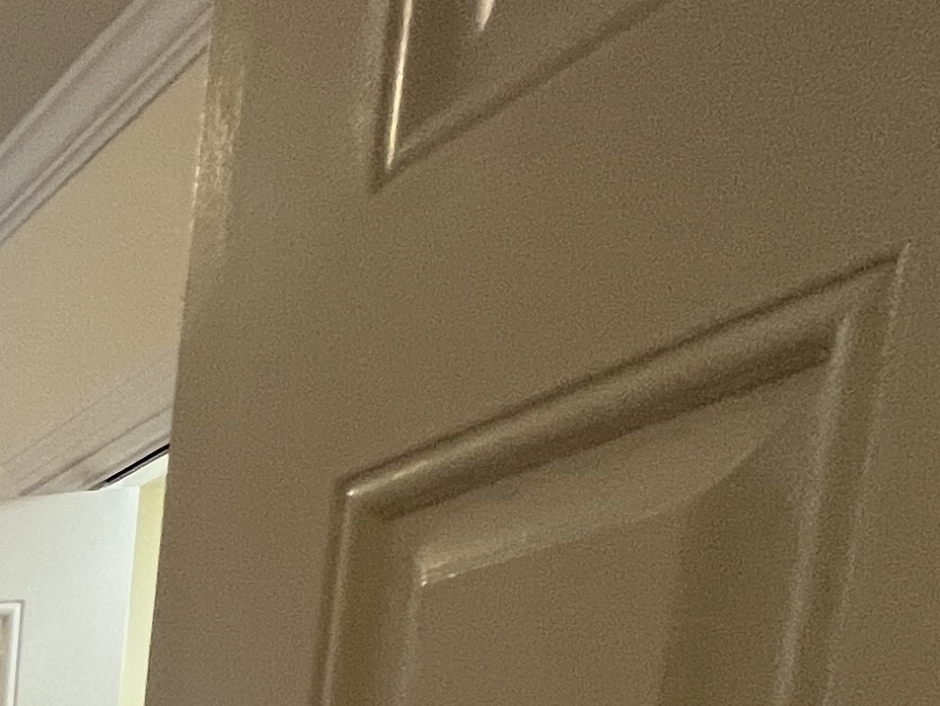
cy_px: 1266
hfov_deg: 22.0
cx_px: -743
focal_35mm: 55
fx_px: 1494
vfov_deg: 19.7
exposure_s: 1/120
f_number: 1.8
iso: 160
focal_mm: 1.57
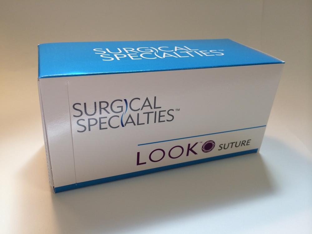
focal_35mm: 30
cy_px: 117
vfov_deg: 46.8
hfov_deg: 60.0
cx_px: 156
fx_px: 270
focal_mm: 4.12
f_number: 2.2
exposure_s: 1/60
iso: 40
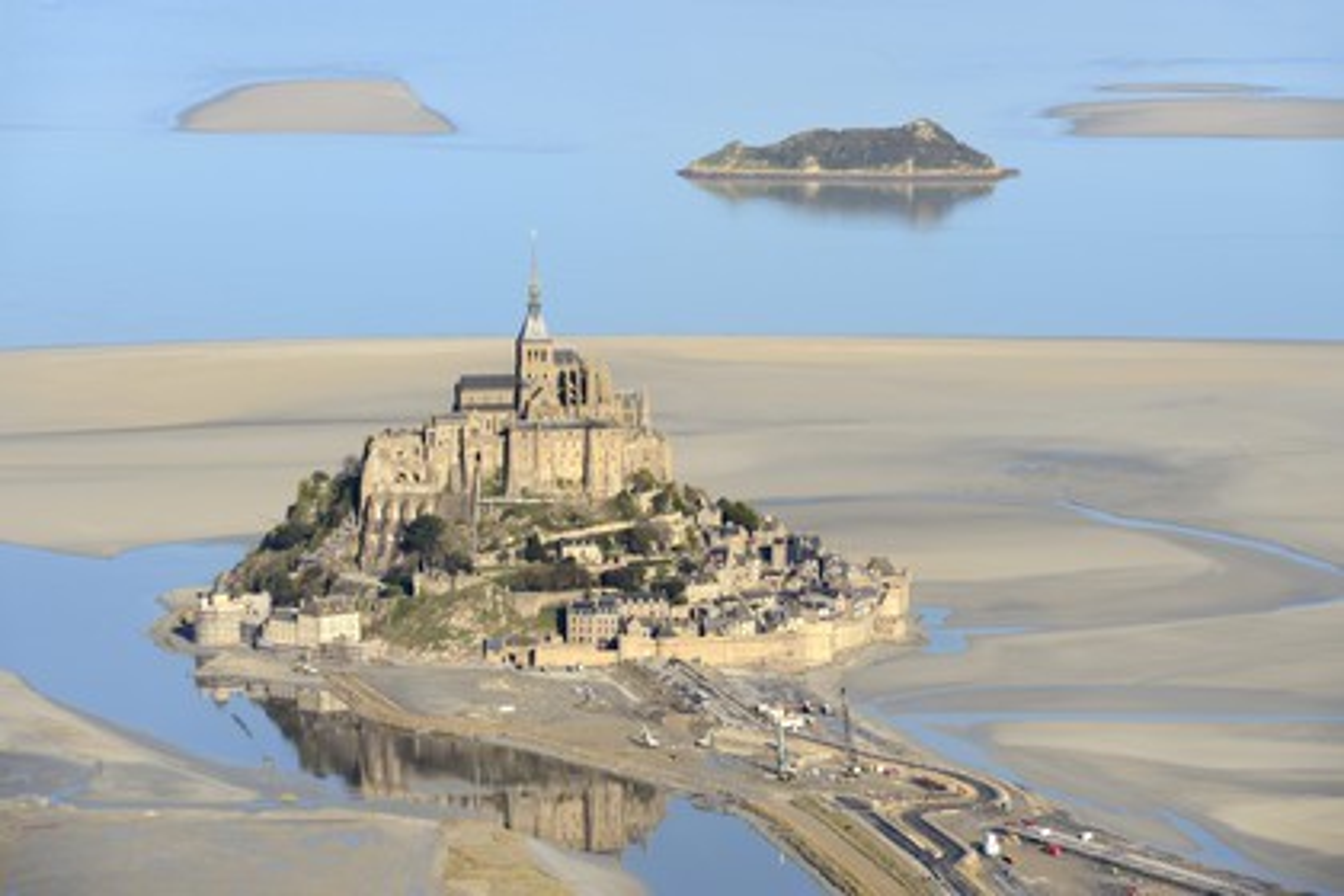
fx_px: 6533
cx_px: 672
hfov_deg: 11.7
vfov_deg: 7.8
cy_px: 448
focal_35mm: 175
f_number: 10
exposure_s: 1/1000
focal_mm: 175
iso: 400
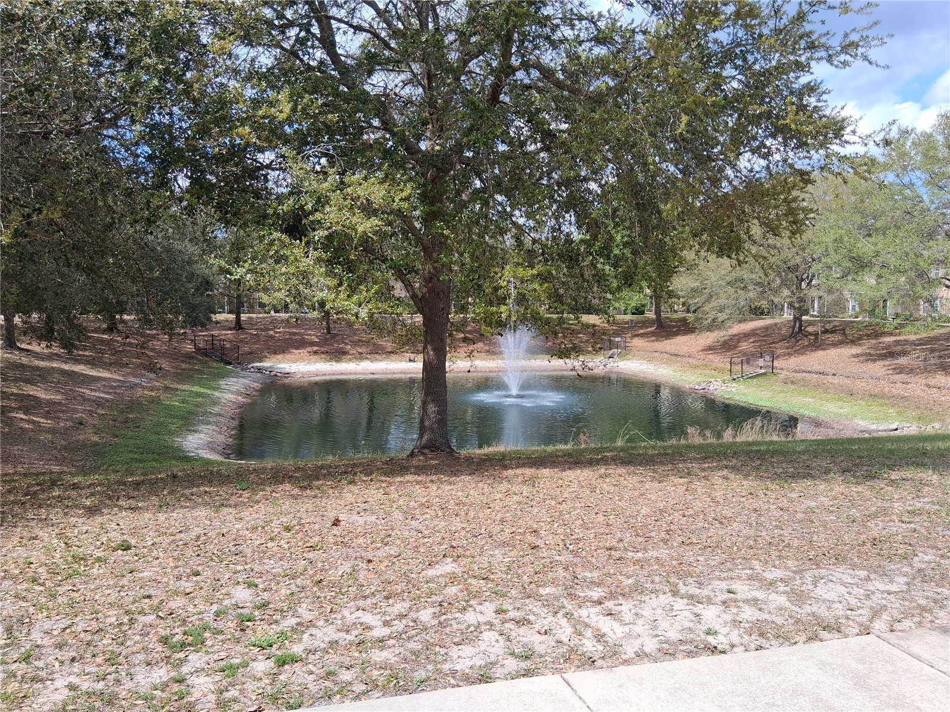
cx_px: 475
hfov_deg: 67.3
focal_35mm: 26
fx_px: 714
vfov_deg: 53.1
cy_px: 356
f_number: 1.8
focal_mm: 3.98
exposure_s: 1/421
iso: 25
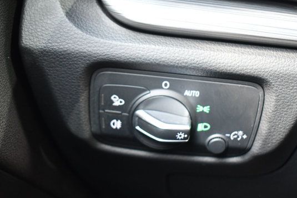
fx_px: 454
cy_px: 97
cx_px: 160
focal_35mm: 55
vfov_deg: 24.6
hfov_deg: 36.2
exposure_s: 1/125
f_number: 4.2
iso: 2800
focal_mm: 31
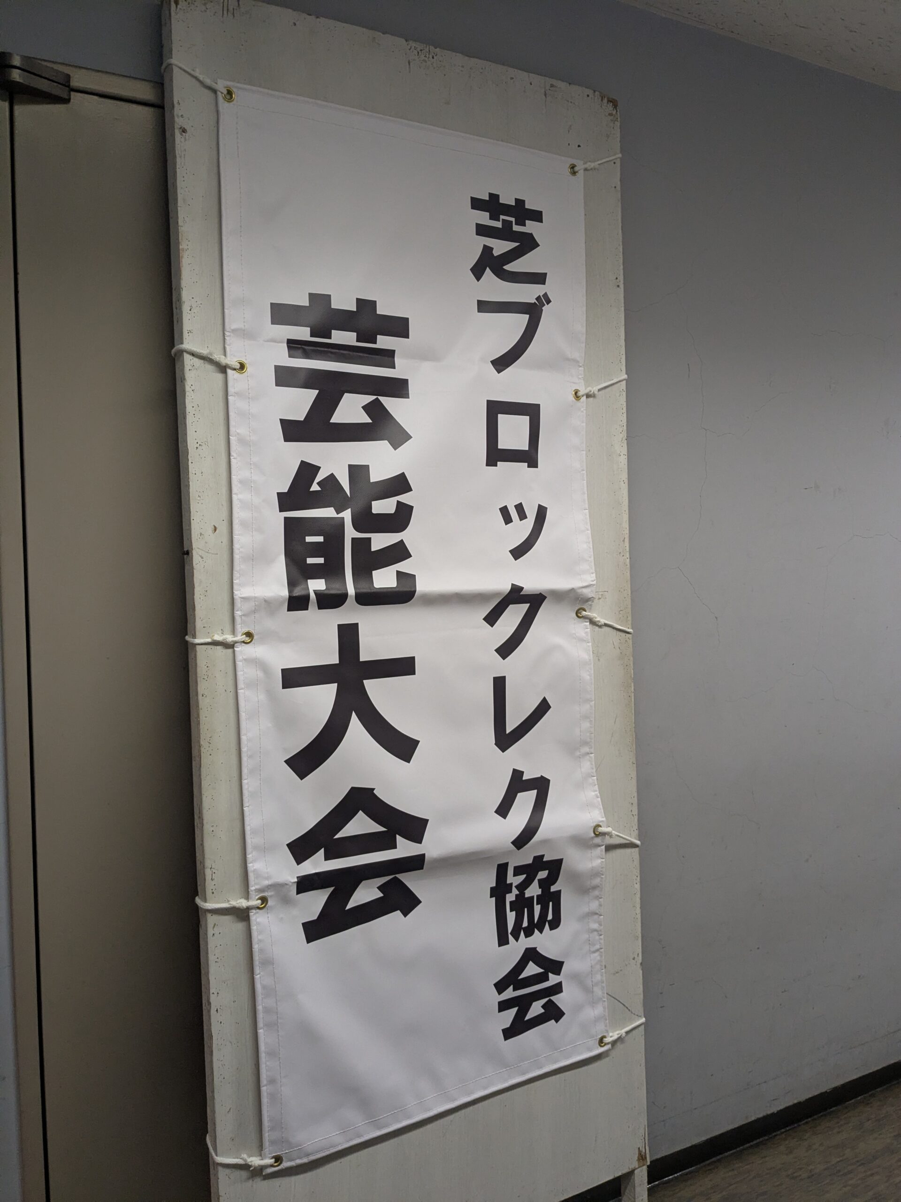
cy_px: 601
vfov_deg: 65.3
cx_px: 450
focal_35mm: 27
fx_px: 937
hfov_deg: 51.4
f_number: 1.73
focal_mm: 4.38
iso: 281
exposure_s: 1/99.9
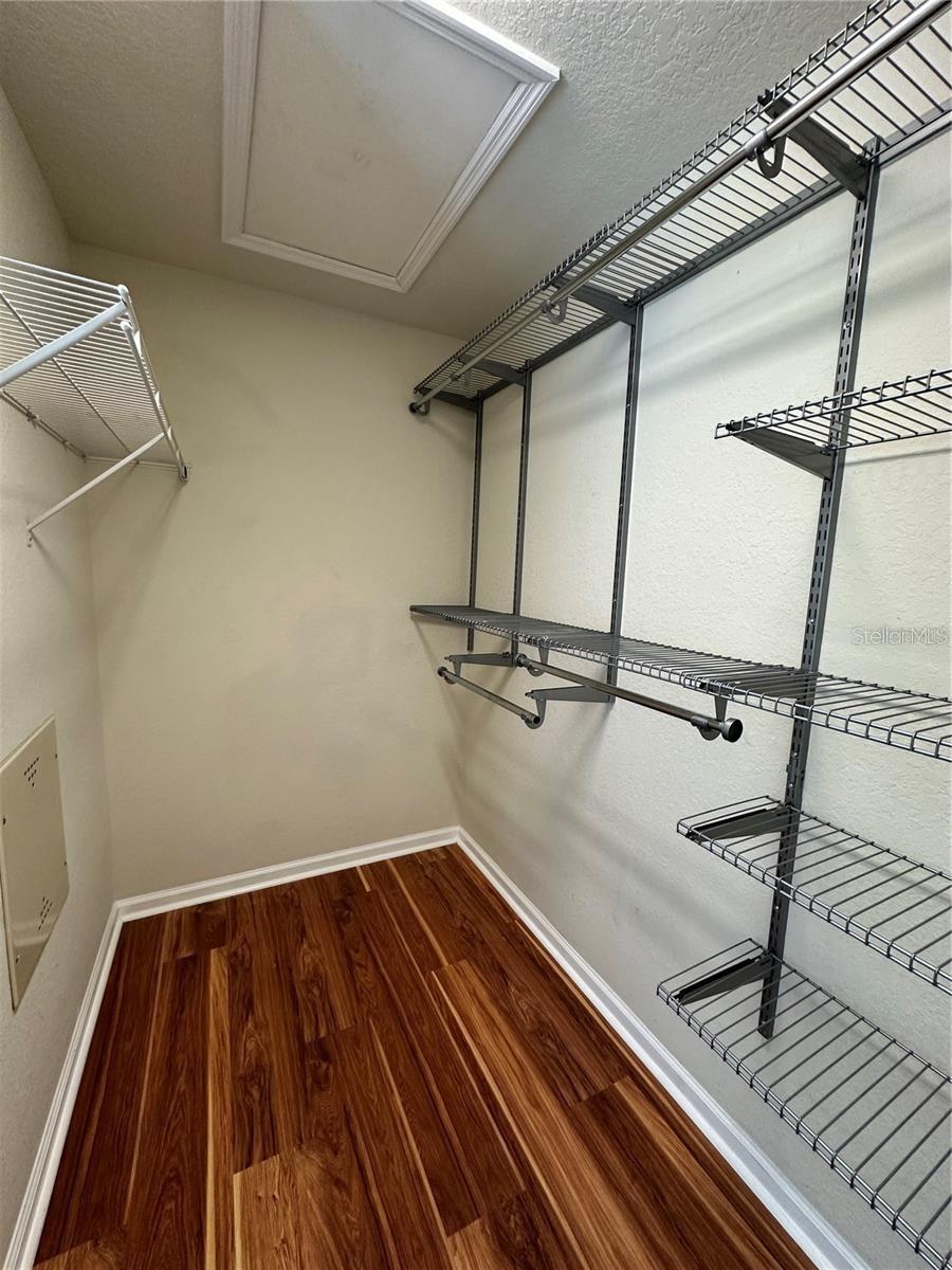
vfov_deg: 102.1
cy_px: 635
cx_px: 476
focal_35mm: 14
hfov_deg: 85.7
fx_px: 513
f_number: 2.2
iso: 200
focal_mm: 2.22
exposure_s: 1/60
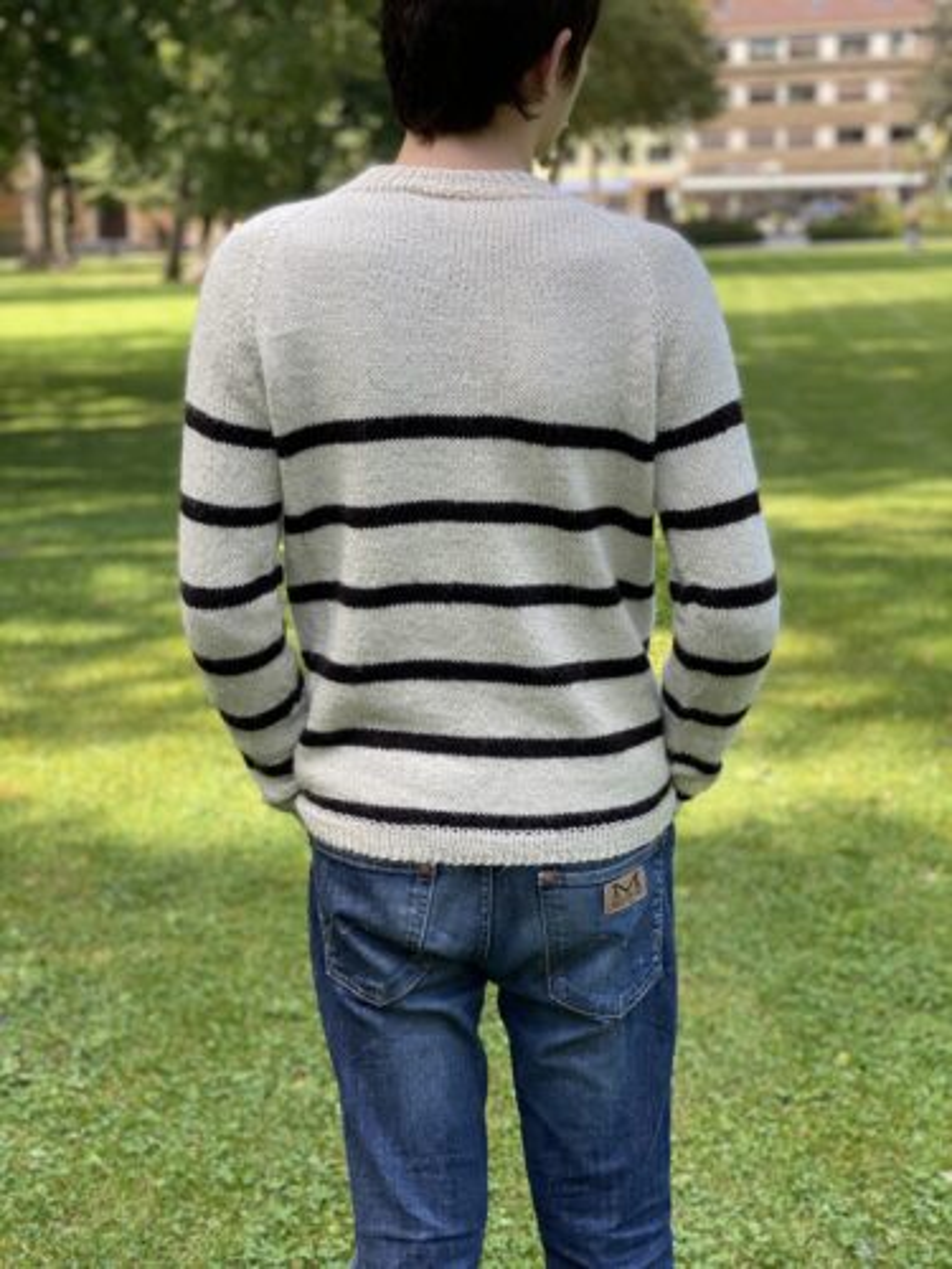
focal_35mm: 52
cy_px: 634
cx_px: 476
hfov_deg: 28.0
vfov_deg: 36.8
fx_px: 1907
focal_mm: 6
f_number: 2
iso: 20
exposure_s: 1/256
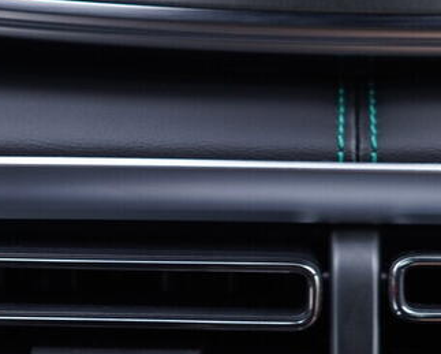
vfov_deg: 14.1
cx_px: 333
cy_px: 375
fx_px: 1398
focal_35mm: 107
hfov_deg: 17.8
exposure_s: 1/40
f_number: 2.8
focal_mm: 24
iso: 250
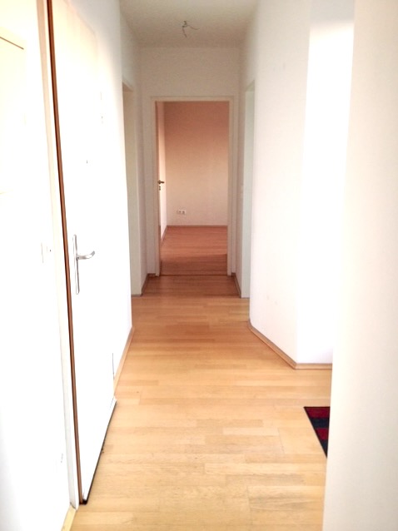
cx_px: 199
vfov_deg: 52.6
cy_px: 266
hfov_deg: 40.7
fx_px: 537
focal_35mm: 35
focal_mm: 4.28
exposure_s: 1/20
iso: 64
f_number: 2.4
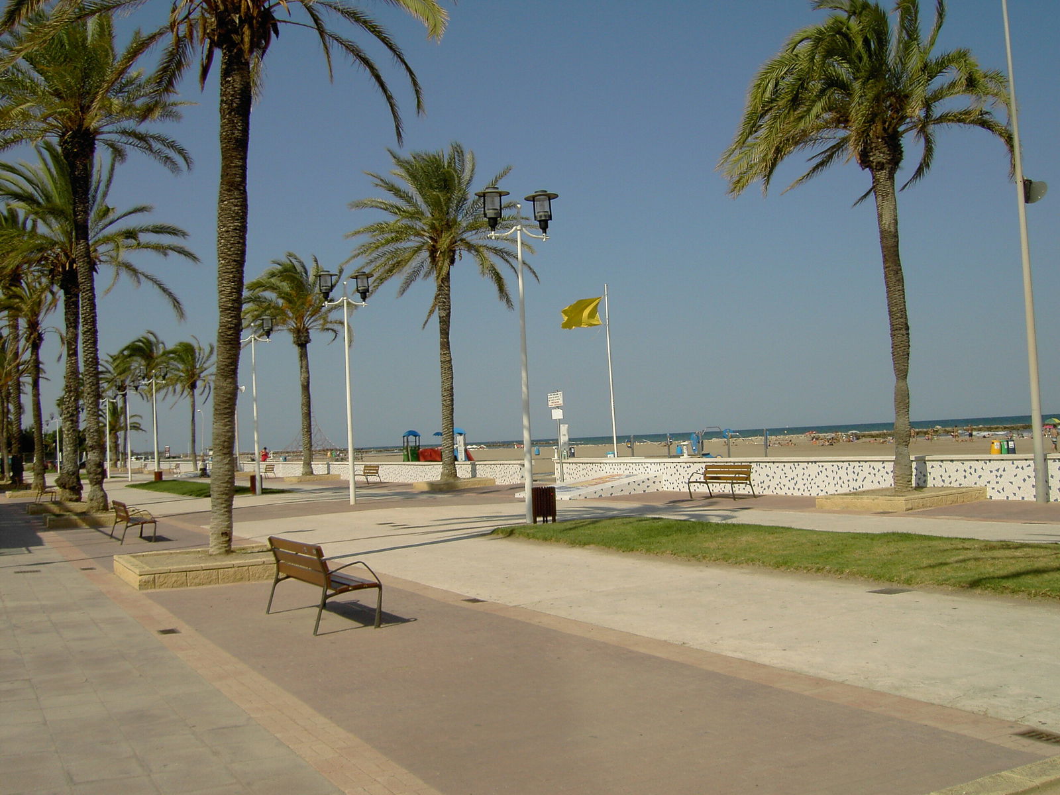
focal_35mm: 35
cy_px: 398
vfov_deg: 40.7
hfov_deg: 52.6
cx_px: 530
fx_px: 1072
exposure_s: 1/640
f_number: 6.7
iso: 100
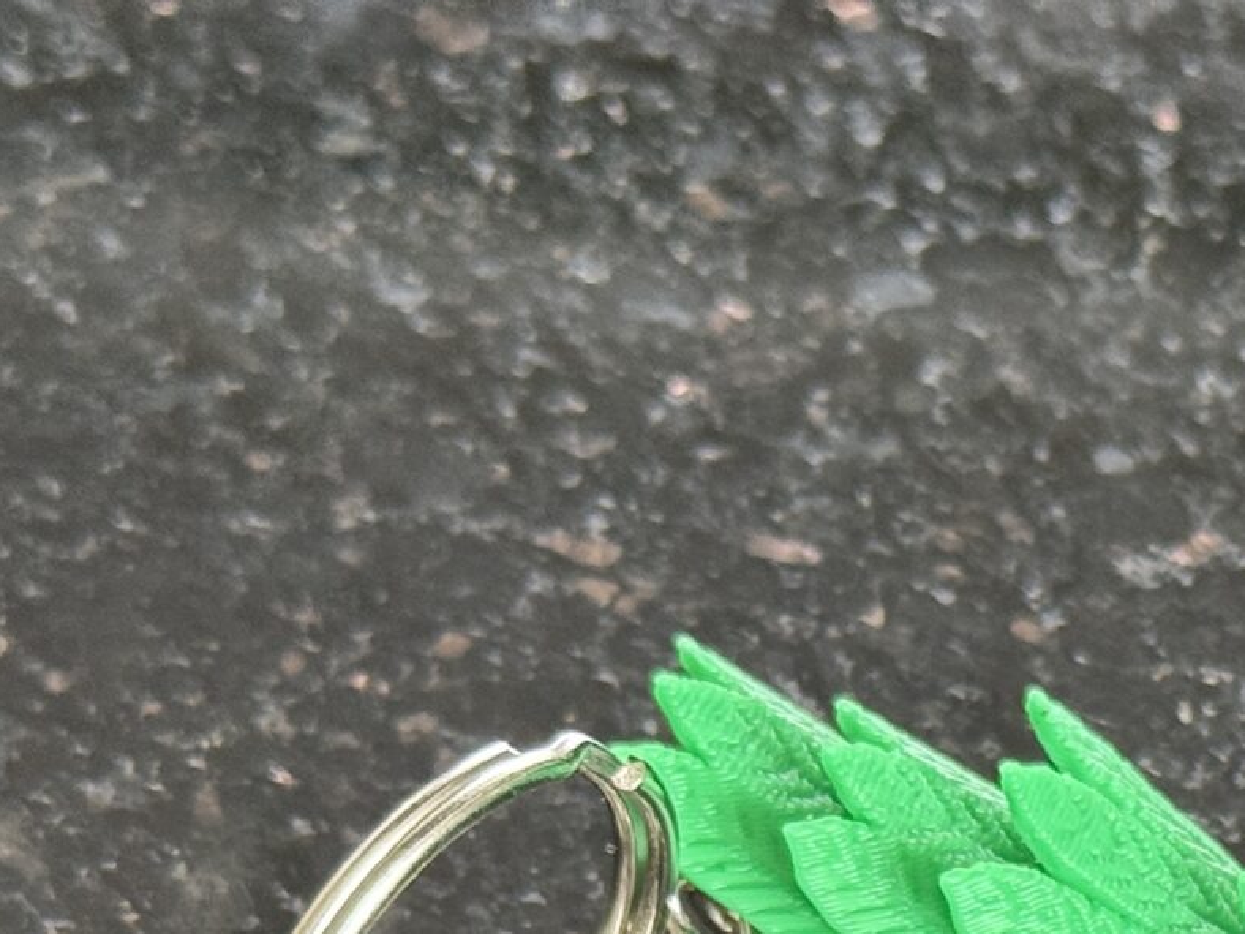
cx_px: 1384
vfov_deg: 9.2
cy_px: 1516
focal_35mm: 156
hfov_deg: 12.4
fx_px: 5611
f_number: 1.78
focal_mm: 6.76
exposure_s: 1/60
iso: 100
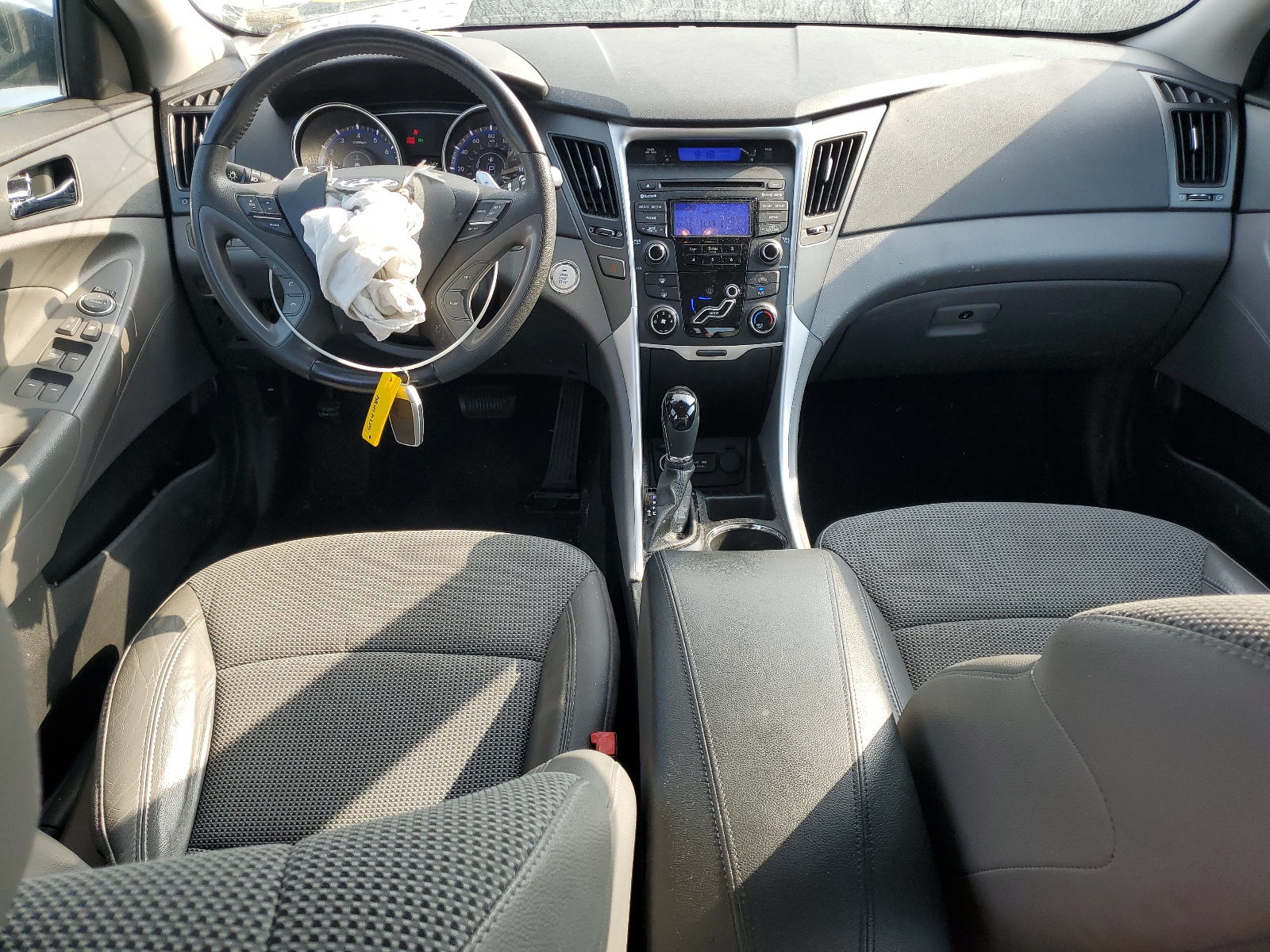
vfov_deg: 53.1
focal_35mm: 26
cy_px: 476
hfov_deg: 67.3
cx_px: 635
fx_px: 954
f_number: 1.5
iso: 50
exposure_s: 1/357
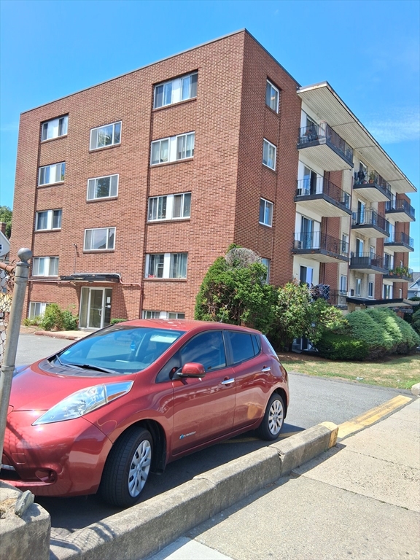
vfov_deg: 67.3
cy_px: 280
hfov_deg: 53.1
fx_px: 421
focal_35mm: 26
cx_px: 210
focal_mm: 3.98
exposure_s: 1/442
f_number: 1.8
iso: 25
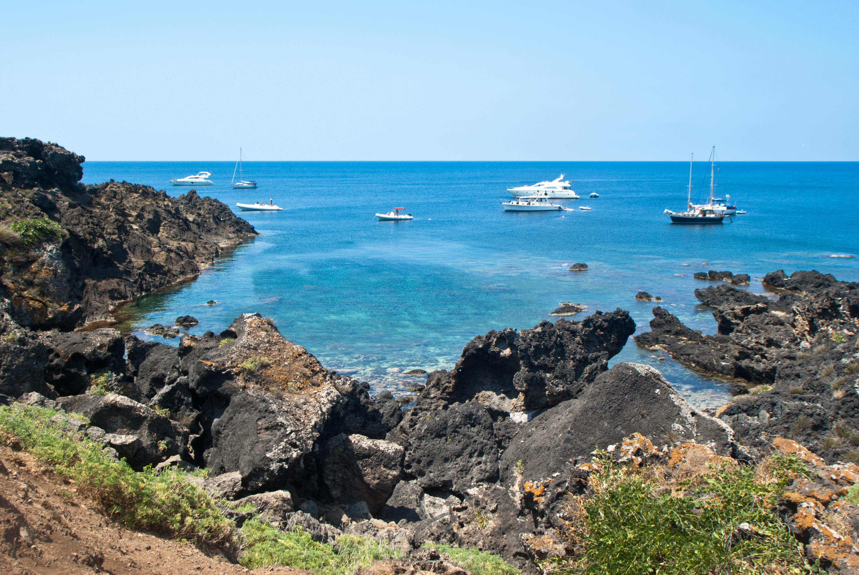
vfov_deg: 40.1
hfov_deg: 57.2
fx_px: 788
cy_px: 288
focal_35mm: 33
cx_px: 430
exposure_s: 1/100
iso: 100
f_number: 11
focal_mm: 22
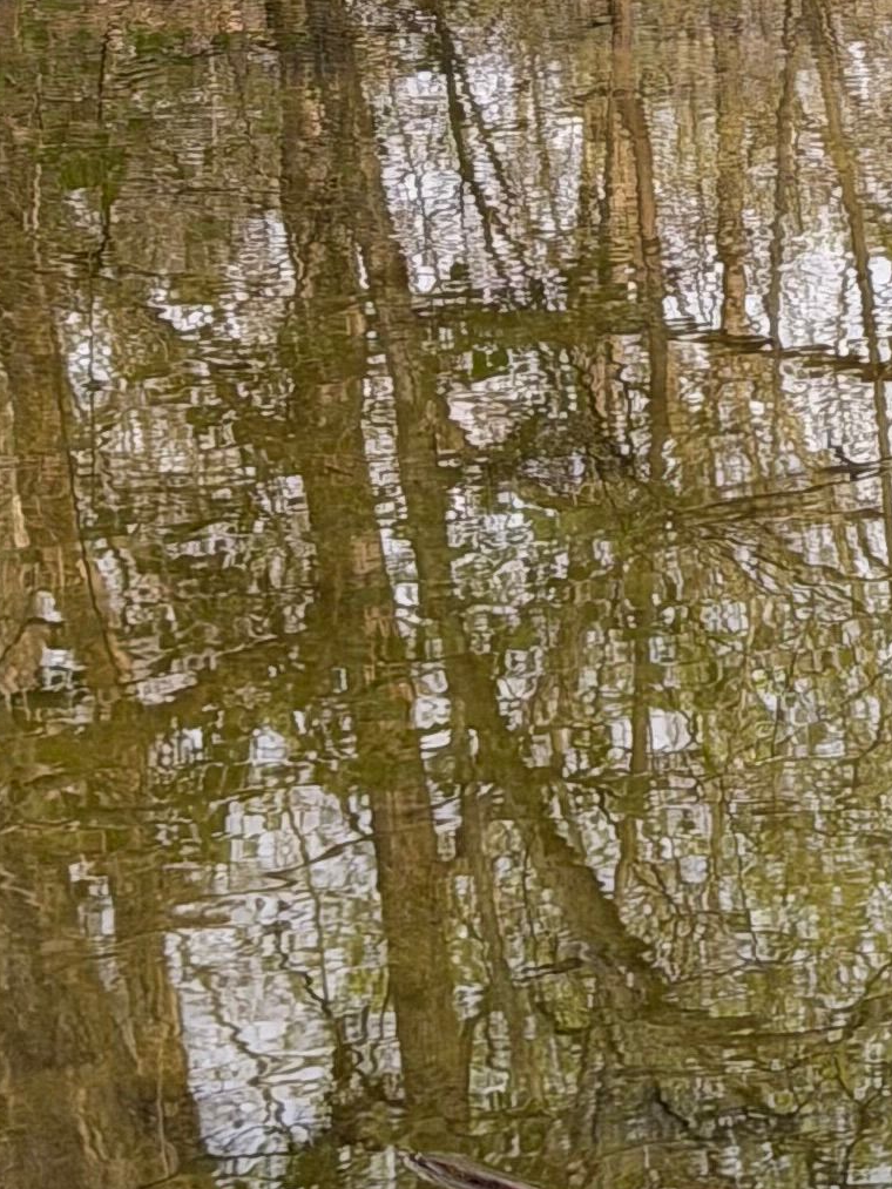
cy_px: -941
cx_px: 1423
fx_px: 6561
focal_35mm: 191
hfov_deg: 7.6
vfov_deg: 9.8
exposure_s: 1/865
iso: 64
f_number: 1.78
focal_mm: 6.76
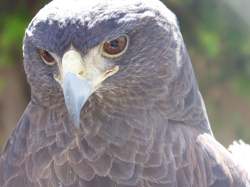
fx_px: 1805
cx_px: 100
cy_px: 106
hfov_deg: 7.9
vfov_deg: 5.9
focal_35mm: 250
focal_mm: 29.3
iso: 64
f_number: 3.6
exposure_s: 1/60
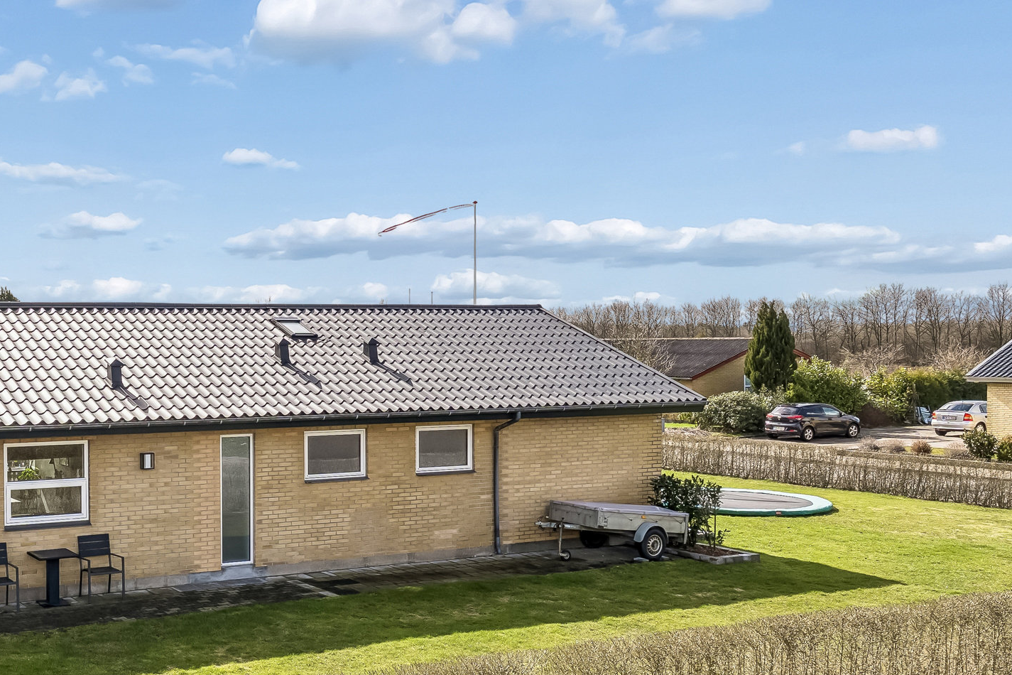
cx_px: 147
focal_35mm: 41
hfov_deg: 44.1
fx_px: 1154
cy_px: 523
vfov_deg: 31.9
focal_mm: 19.5
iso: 200
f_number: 8
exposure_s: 1/400
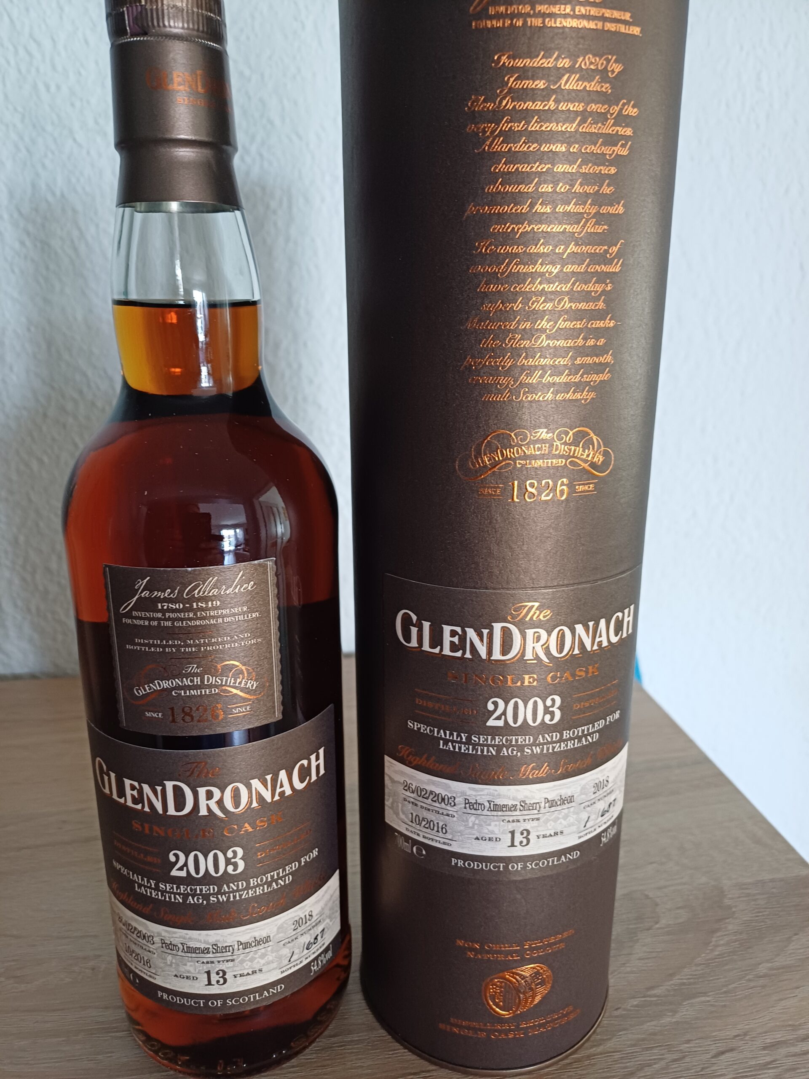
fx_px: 779
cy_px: 540
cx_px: 404
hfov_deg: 54.9
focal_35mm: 25
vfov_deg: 69.4
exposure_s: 1/50
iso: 320
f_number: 1.8
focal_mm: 4.65
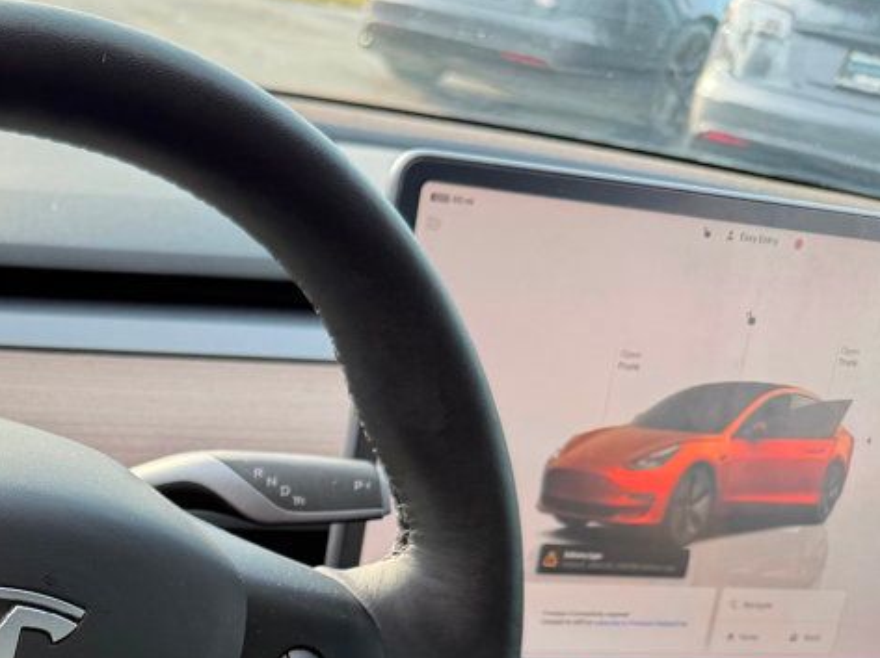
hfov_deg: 32.8
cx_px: -65
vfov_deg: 26.6
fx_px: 1321
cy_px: 645
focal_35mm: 52
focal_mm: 6.76
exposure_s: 1/435
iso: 100
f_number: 1.78
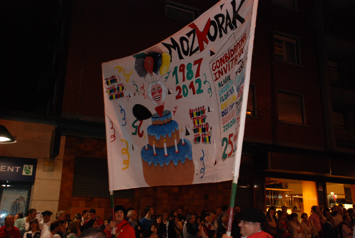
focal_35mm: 36
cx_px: 178
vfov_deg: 37.0
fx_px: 356
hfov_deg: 53.0
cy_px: 119
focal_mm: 24
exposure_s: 1/50
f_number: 4
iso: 800
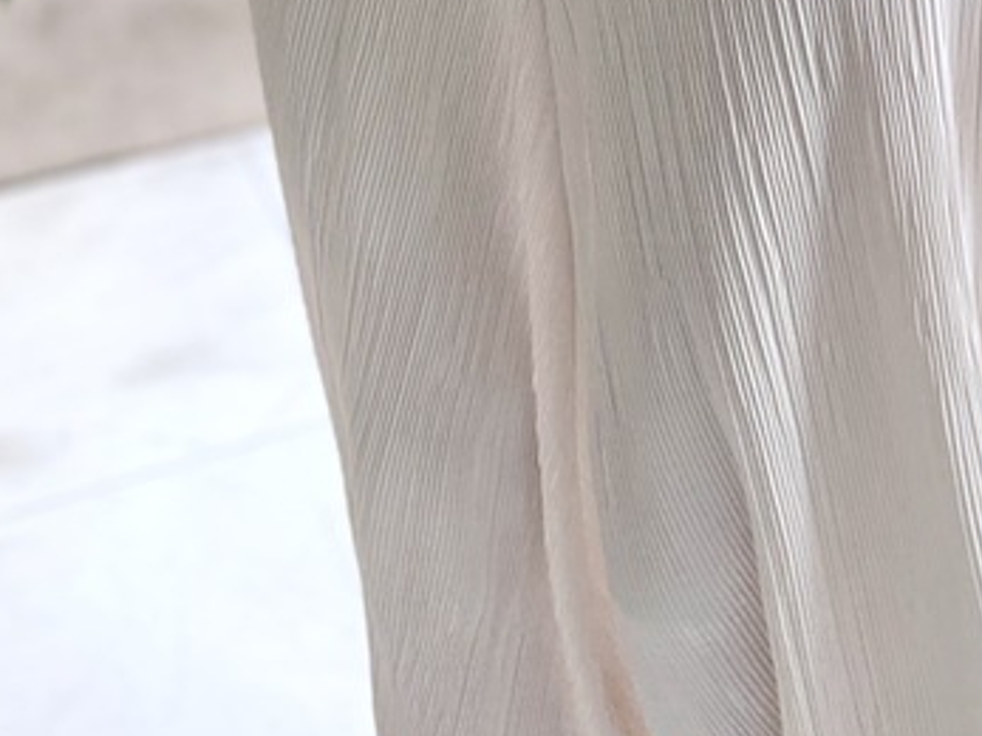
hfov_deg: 25.6
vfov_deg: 16.3
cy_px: -620
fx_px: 2127
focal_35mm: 75
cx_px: 756
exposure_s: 1/122
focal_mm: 5.96
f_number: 1.6
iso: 40
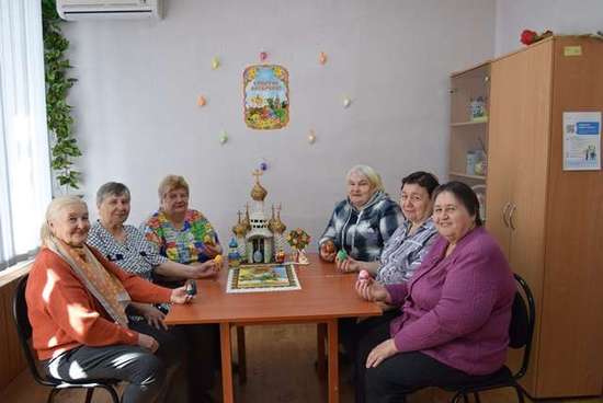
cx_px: 302
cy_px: 202
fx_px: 503
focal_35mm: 30
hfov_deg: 61.9
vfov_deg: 43.7
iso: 400
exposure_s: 1/60
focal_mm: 20
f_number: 4
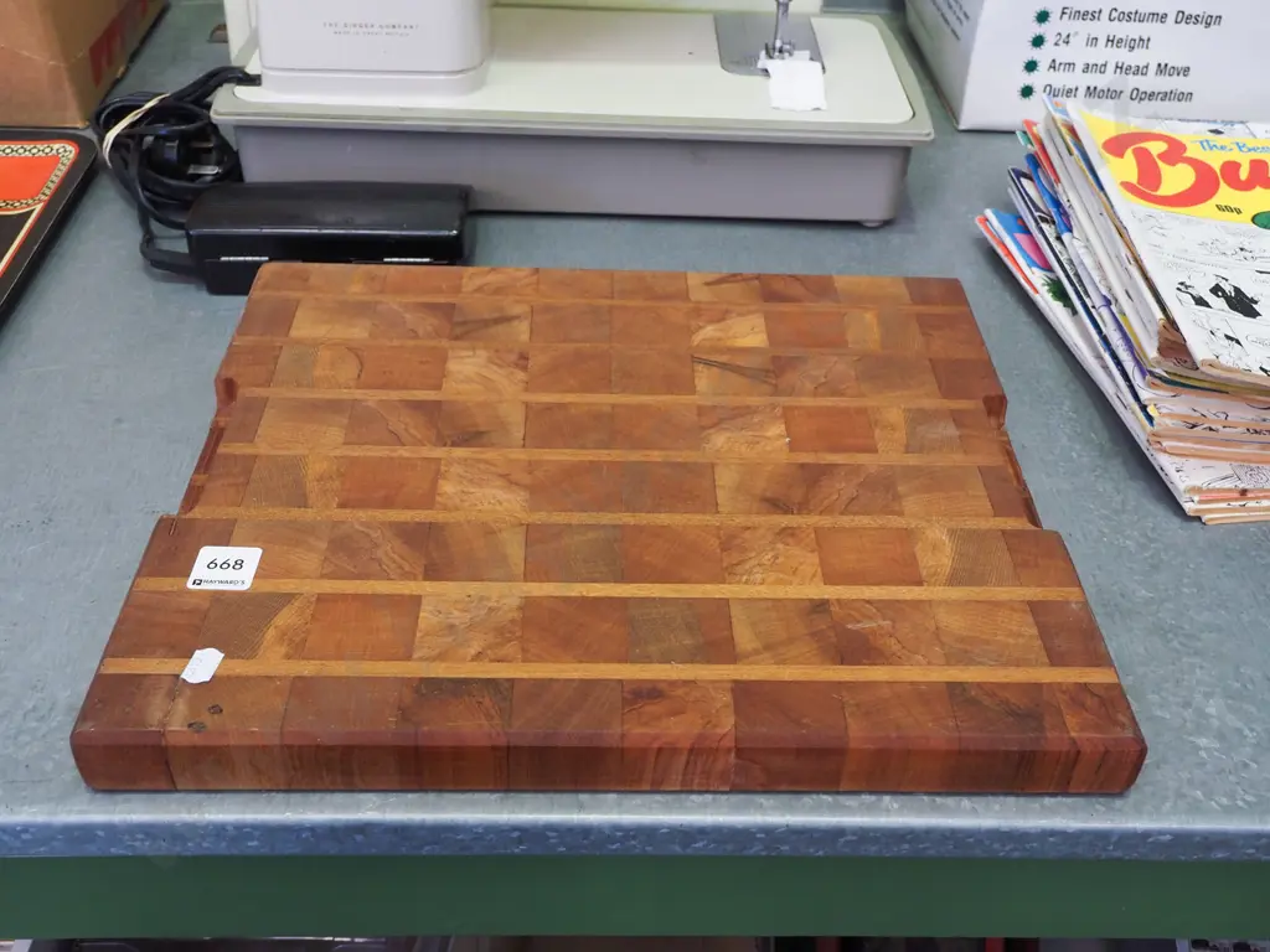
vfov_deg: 39.7
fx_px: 1321
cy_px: 476
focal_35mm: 36
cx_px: 635
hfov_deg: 51.4
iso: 1250
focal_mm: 18
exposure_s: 1/80
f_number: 5.6
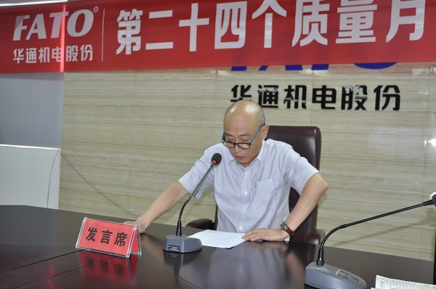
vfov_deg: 32.9
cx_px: 218
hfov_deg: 48.0
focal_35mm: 40
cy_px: 144
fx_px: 490
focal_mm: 27
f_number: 4
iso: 800
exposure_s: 1/60
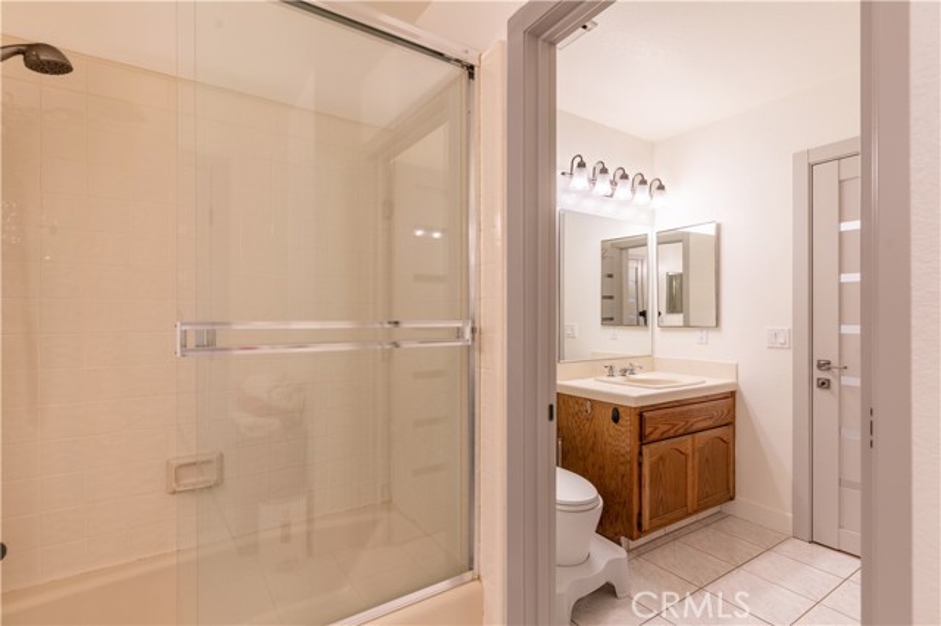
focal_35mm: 17
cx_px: 470
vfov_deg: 70.4
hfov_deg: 93.3
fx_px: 444
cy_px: 313
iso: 400
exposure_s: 1/125
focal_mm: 17
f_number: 8
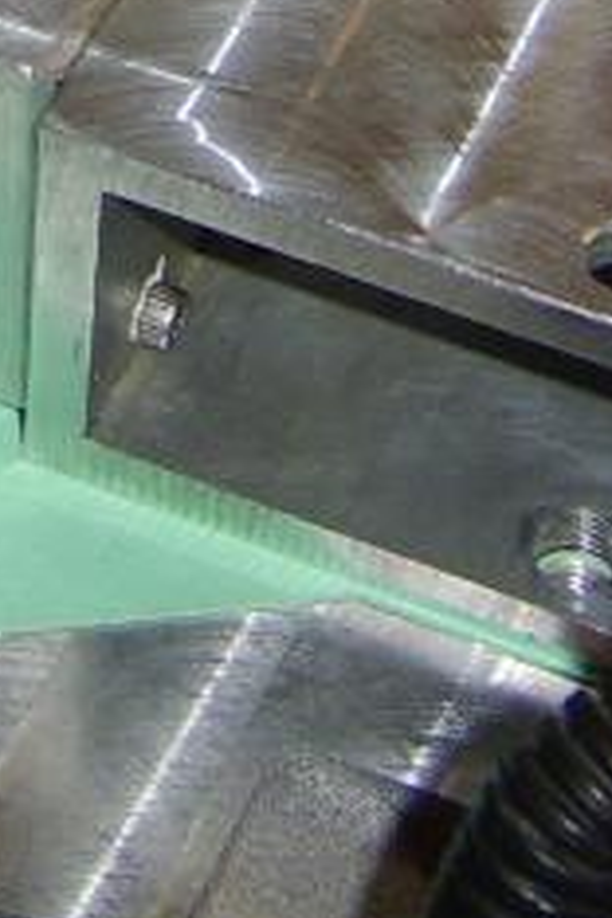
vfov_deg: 13.9
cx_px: -94
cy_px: -341
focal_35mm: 141
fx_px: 3595
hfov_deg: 9.6
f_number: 2.7
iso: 141
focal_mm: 8.13
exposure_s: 1/30
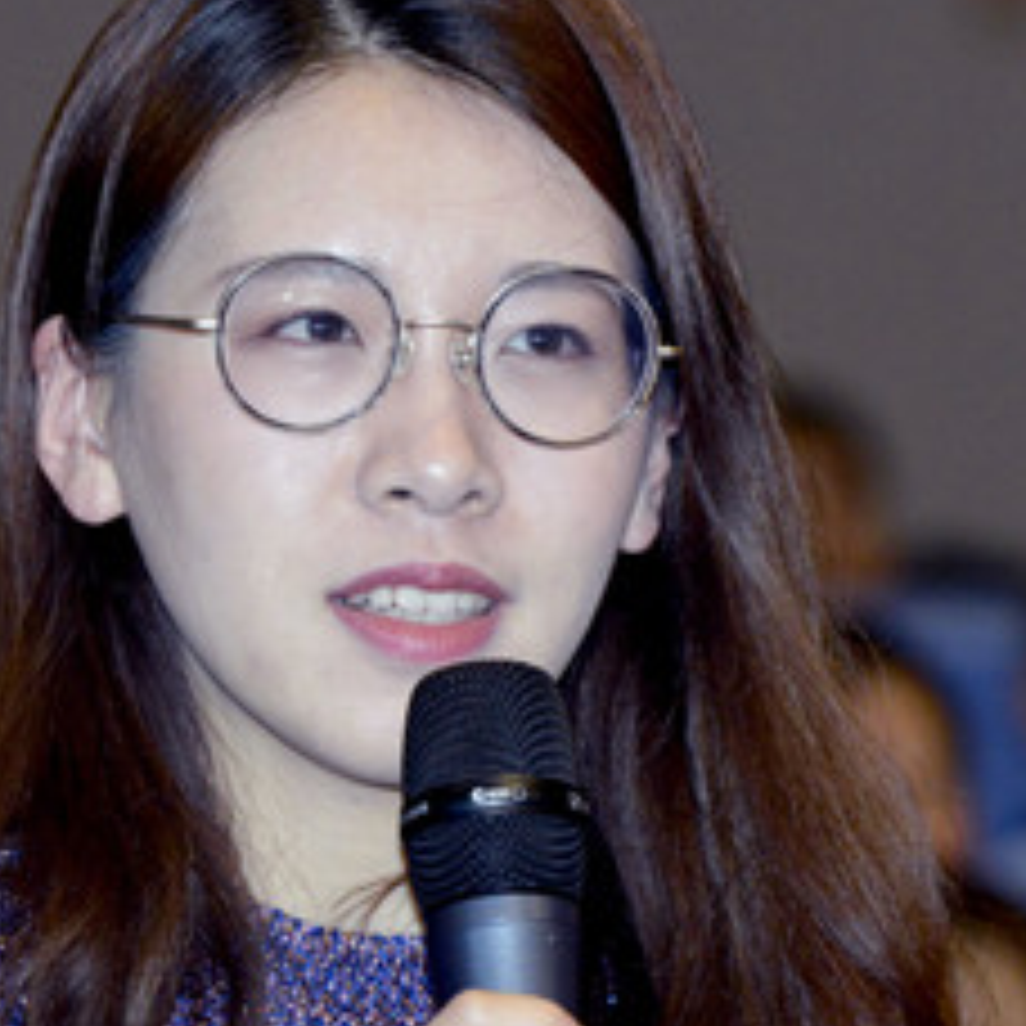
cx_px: 387
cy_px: 608
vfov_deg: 3.9
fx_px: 15023
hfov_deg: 3.9
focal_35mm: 448
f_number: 5.6
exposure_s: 1/125
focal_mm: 160
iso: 2500
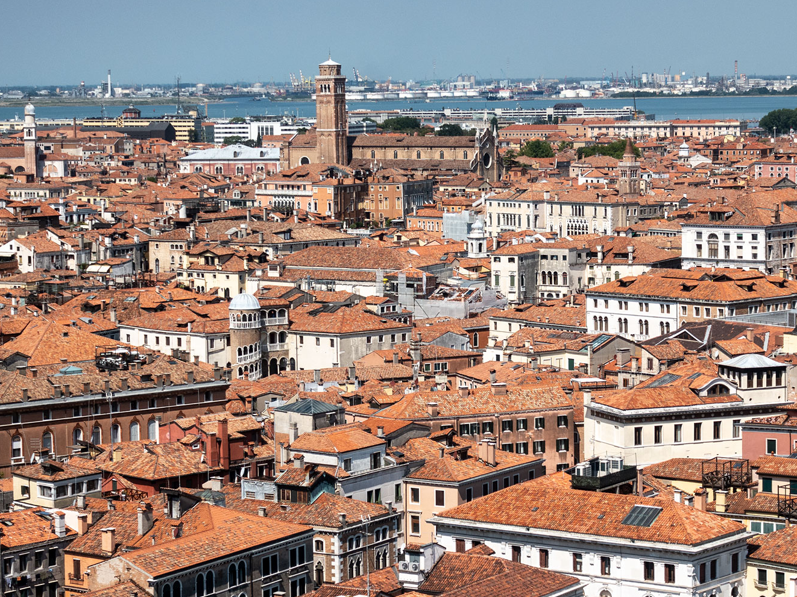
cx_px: 394
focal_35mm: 110
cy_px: 320
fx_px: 2532
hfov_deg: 17.9
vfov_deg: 13.5
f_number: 4
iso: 125
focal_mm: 25.7
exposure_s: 1/2000
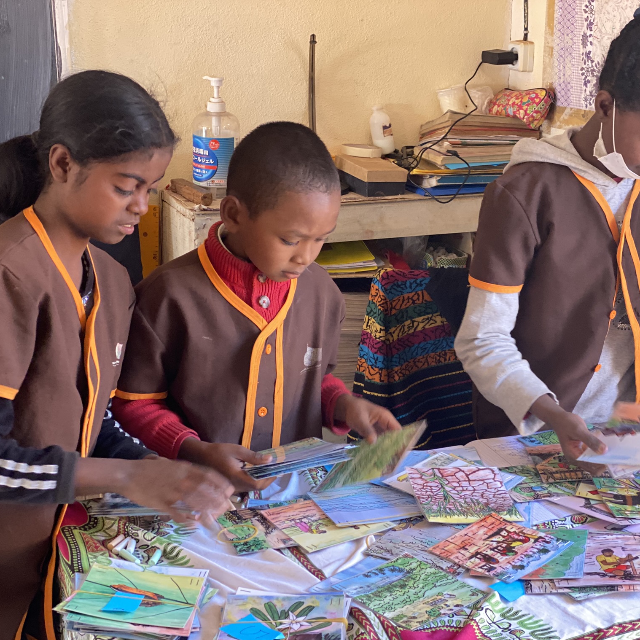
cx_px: 367
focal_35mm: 62
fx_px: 1297
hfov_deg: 27.7
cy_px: 322
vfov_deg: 27.7
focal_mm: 6
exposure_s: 1/40
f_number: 2
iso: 250
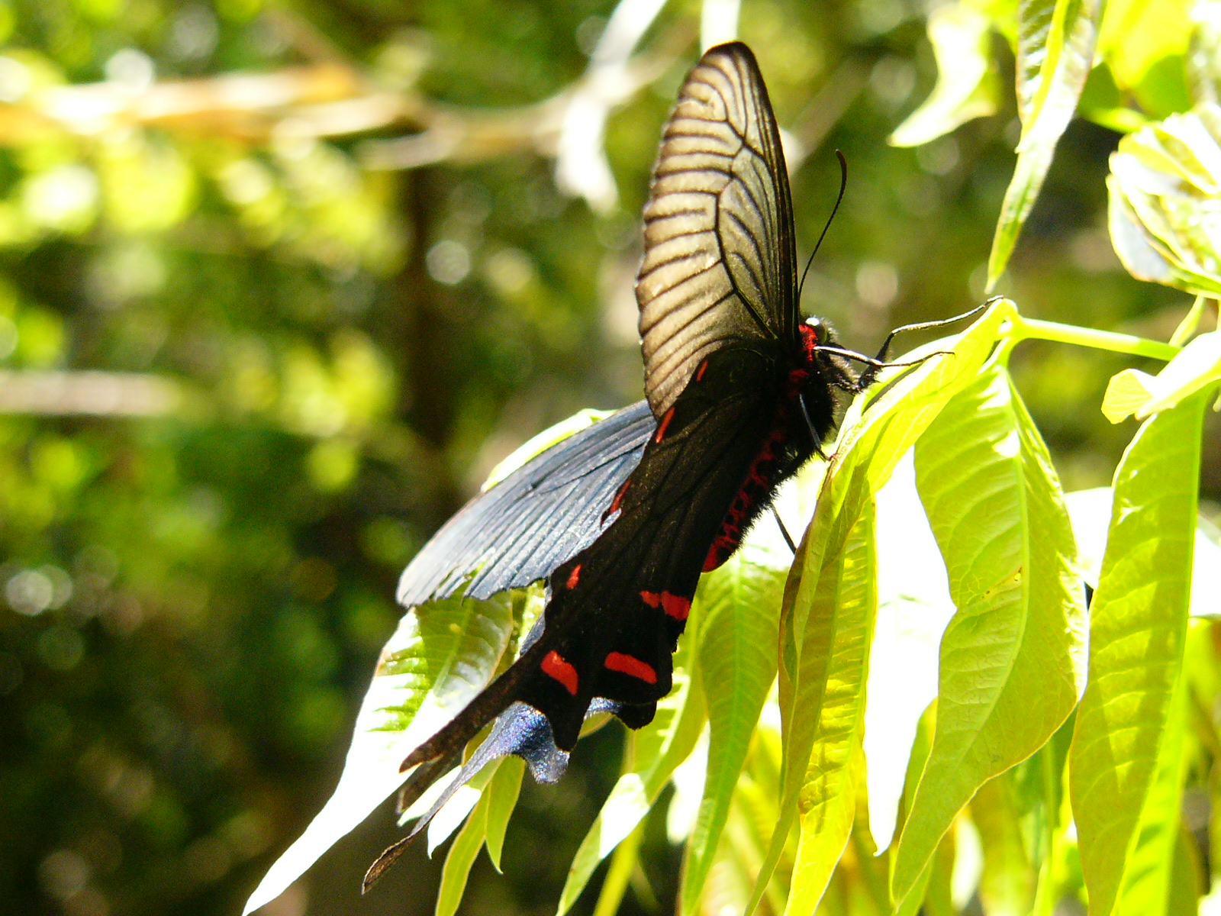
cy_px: 458
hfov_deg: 21.5
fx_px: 3210
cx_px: 610
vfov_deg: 16.2
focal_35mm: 91
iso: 200
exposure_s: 1/250
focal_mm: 15.2
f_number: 4
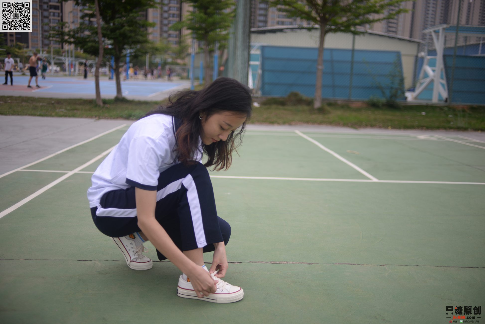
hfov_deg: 54.4
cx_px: 242
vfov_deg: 37.9
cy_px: 162
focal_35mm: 35
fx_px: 472
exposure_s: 1/500
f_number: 2
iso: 125
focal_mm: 35
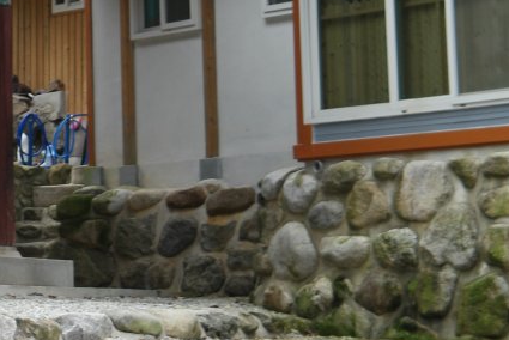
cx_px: -387
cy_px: -90
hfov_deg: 11.1
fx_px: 2448
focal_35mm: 173
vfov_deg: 7.9
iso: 200
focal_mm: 30
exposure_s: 1/50
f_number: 5
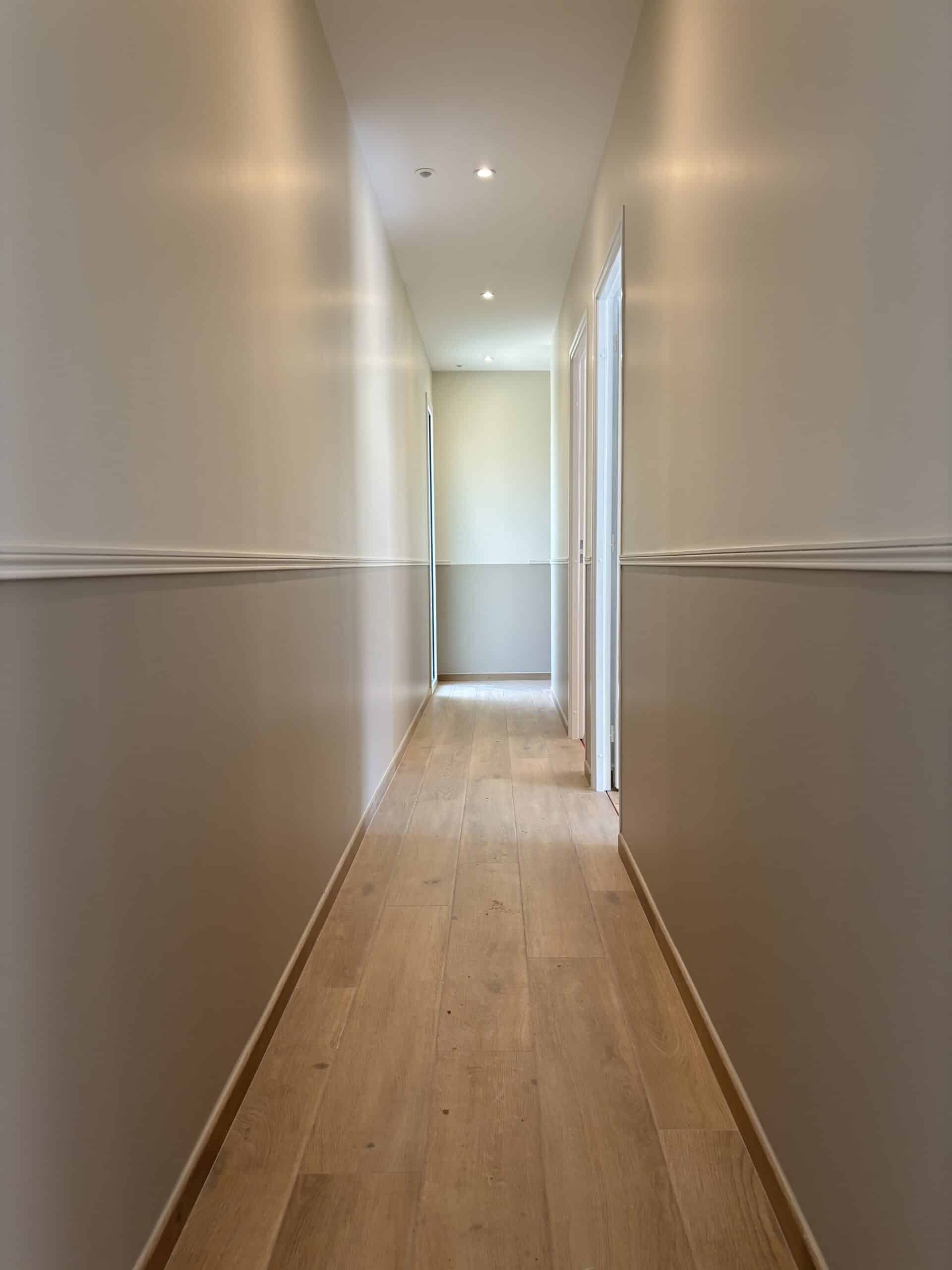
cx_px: 476
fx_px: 953
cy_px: 635
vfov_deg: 67.3
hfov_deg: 53.1
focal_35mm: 26
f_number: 1.6
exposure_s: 1/100
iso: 80
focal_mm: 5.96
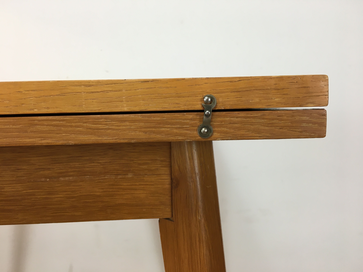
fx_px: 304
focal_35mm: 29
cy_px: 136
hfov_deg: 61.7
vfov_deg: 48.2
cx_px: 182
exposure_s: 1/33
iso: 40
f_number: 2.2
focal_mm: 4.15
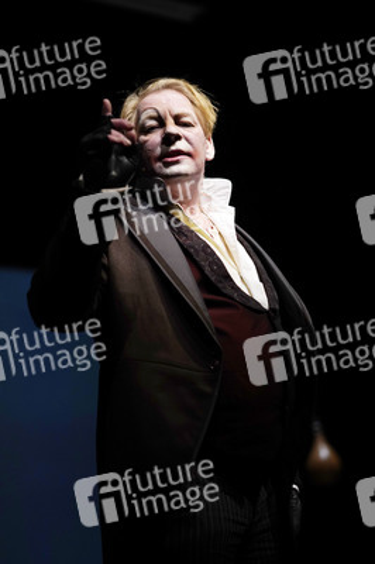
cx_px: 188
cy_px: 282
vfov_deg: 23.9
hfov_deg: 16.0
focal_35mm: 85
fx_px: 1330
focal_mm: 85
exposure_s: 1/320
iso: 1600
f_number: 2.8
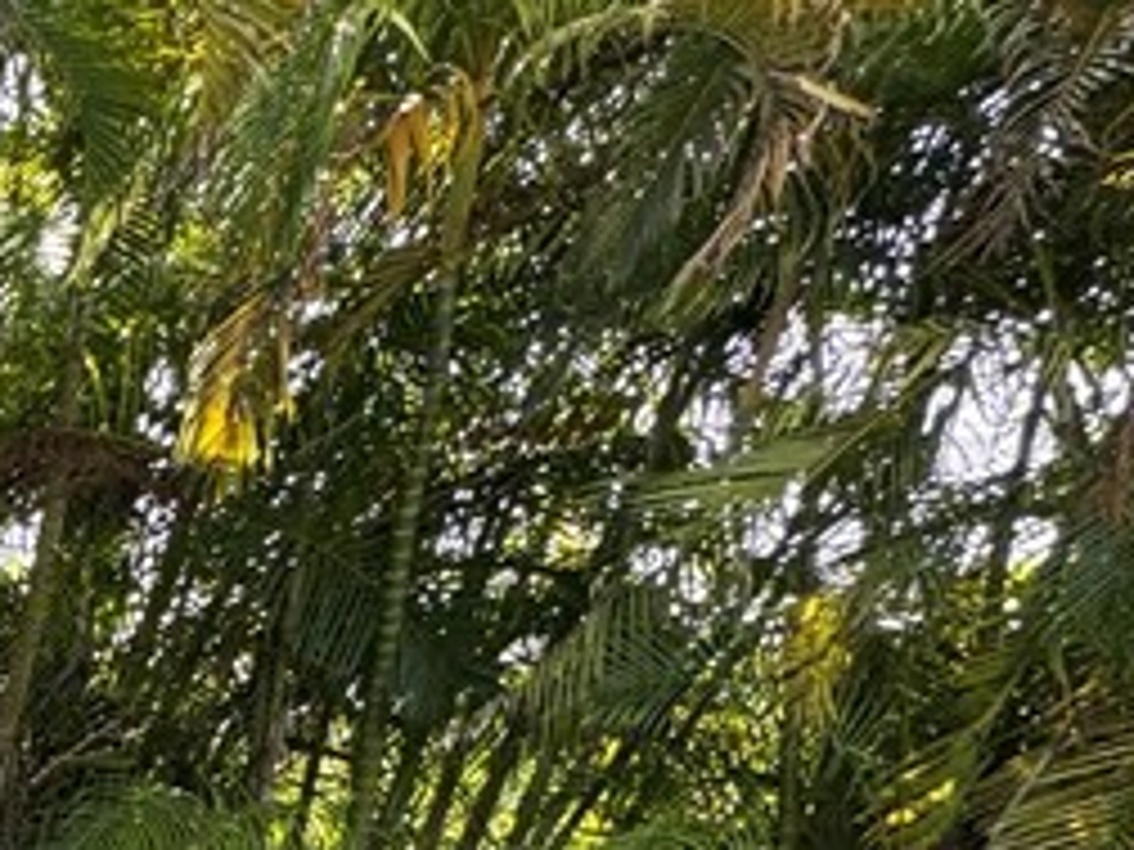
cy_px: 1363
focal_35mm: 57
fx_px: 1867
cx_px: -1161
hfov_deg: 19.0
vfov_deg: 20.8
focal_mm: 2.22
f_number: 2.2
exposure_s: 1/99
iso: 40
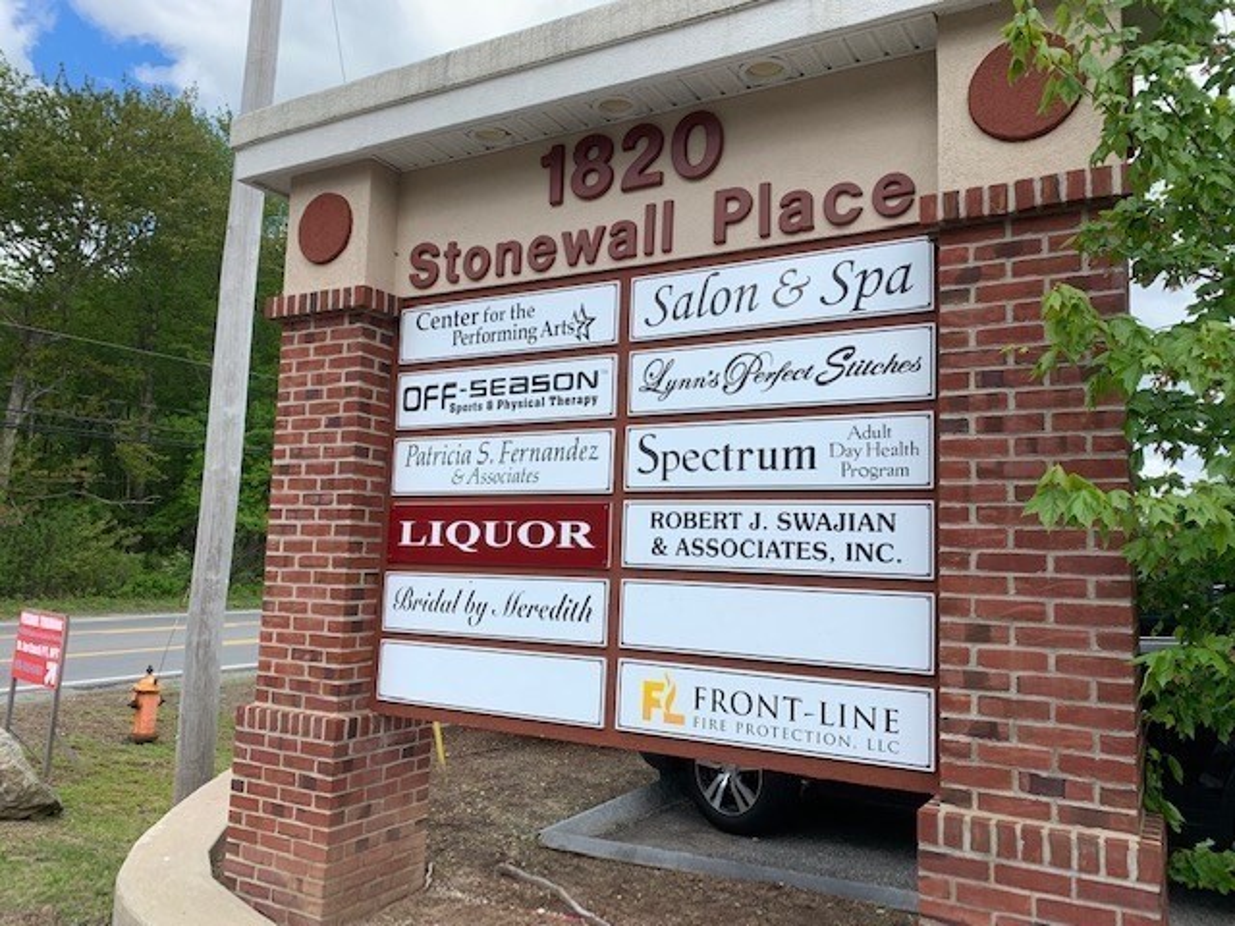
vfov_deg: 53.1
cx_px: 618
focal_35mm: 26
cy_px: 463
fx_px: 928
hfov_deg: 67.3
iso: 25
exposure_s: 1/1100
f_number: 1.8
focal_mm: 4.25
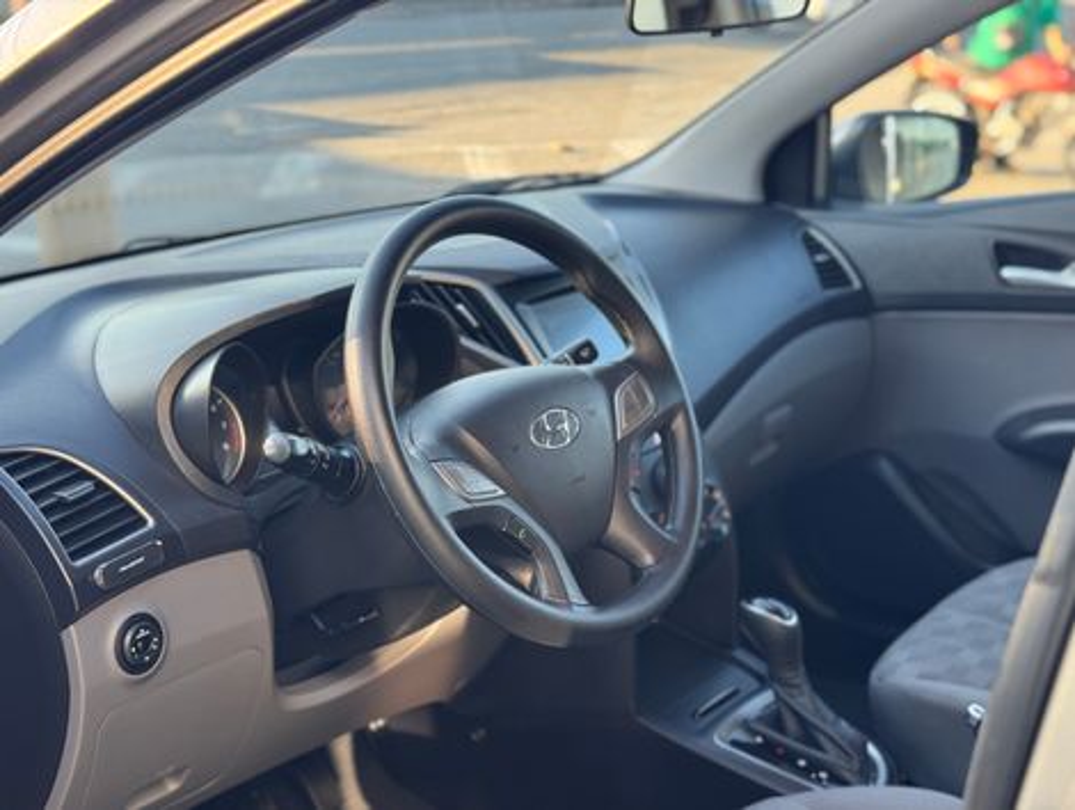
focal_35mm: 48
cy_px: 405
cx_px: 538
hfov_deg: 39.6
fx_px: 1493
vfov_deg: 30.3
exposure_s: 1/121
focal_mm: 6.76
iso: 64
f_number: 1.78
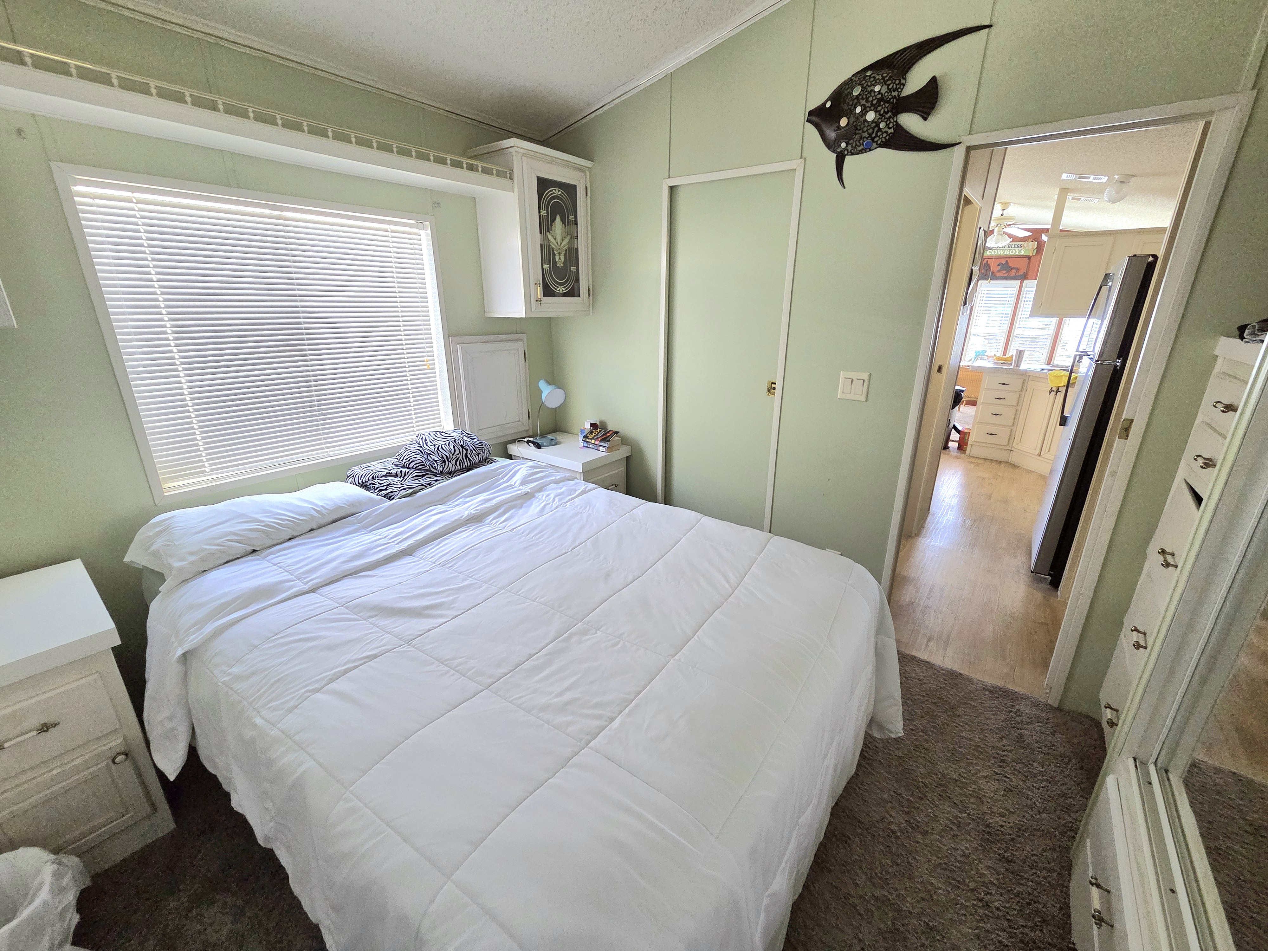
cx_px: 634
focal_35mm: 13
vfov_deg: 89.9
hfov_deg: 106.2
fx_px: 476
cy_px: 476
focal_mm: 2.2
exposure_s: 1/101
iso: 320
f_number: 2.2
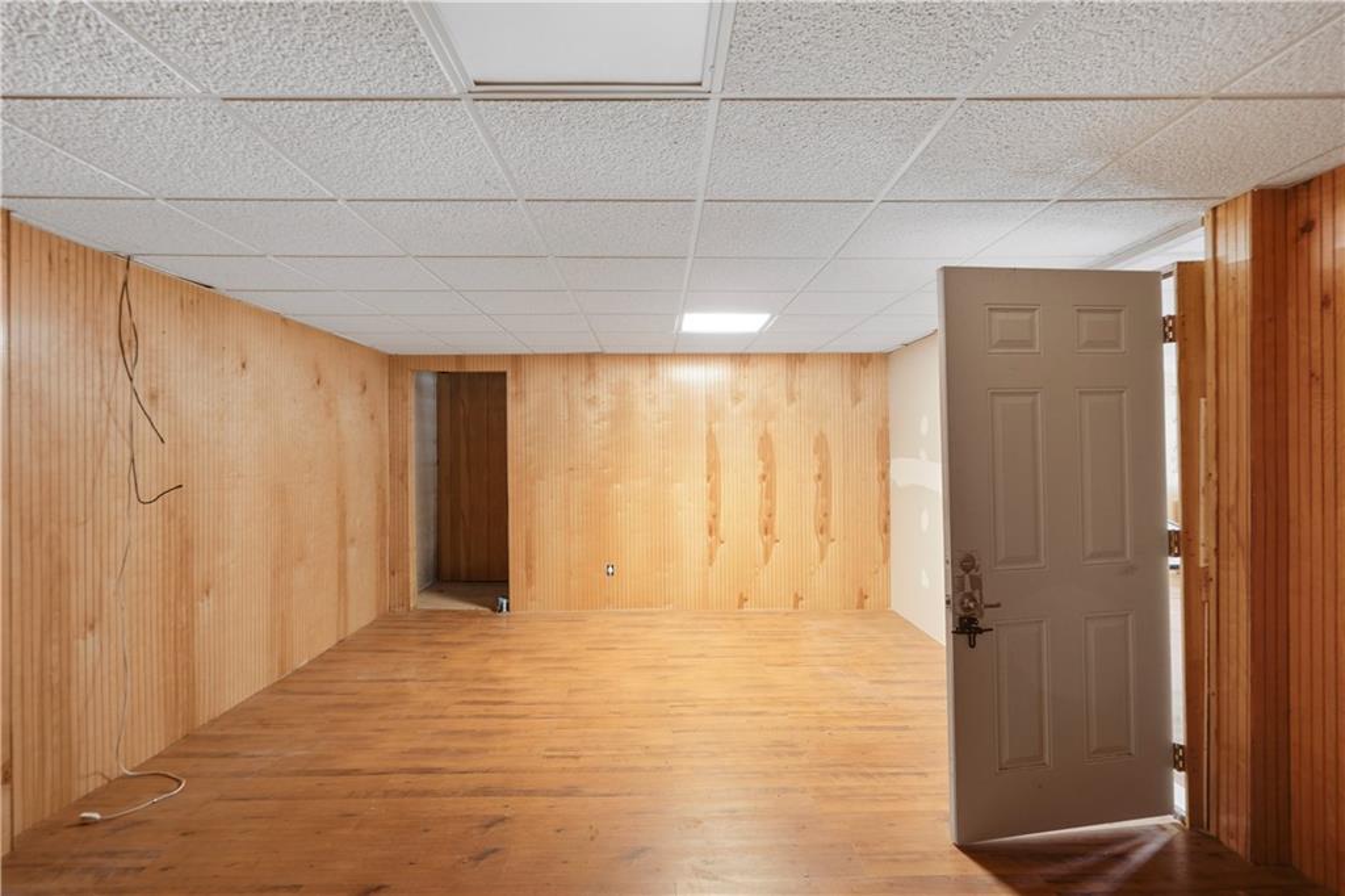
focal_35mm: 16
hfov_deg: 96.8
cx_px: 672
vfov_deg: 73.7
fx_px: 598
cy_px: 448
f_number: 5.6
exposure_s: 2.5
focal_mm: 16
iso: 400
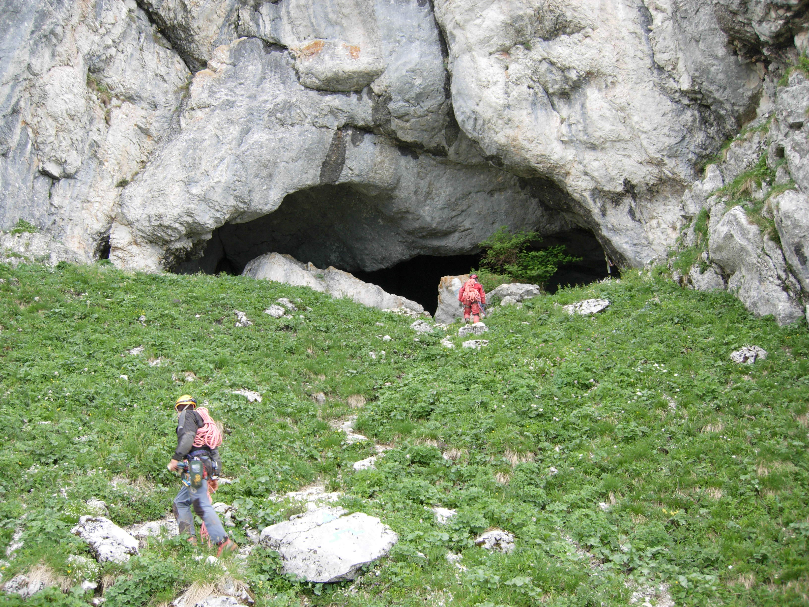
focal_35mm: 36
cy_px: 304
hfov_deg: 51.4
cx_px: 404
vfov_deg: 39.7
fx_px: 841
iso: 50
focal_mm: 7.5
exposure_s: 1/52.2
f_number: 3
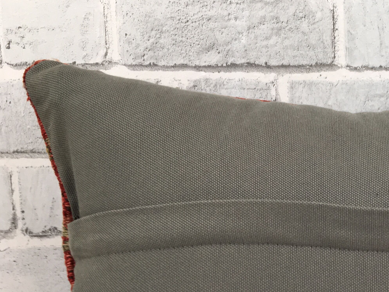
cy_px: 268
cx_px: 383
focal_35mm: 59
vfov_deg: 24.1
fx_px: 663
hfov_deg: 30.5
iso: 40
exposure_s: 1/100
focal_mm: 4.15
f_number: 2.2
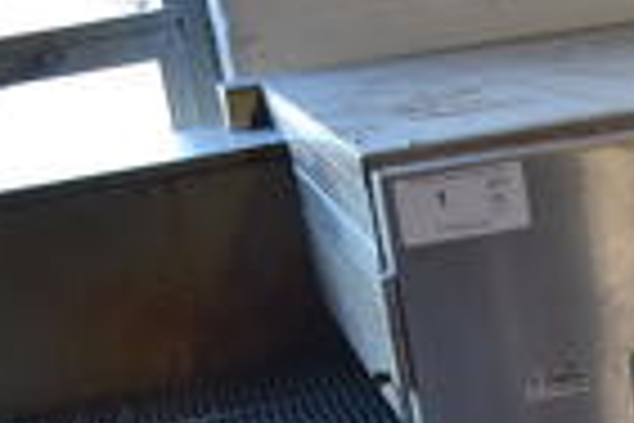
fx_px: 2060
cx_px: 773
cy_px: 792
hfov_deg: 16.7
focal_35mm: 117
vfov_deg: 10.9
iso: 720
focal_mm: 18
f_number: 3.5
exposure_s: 1/250
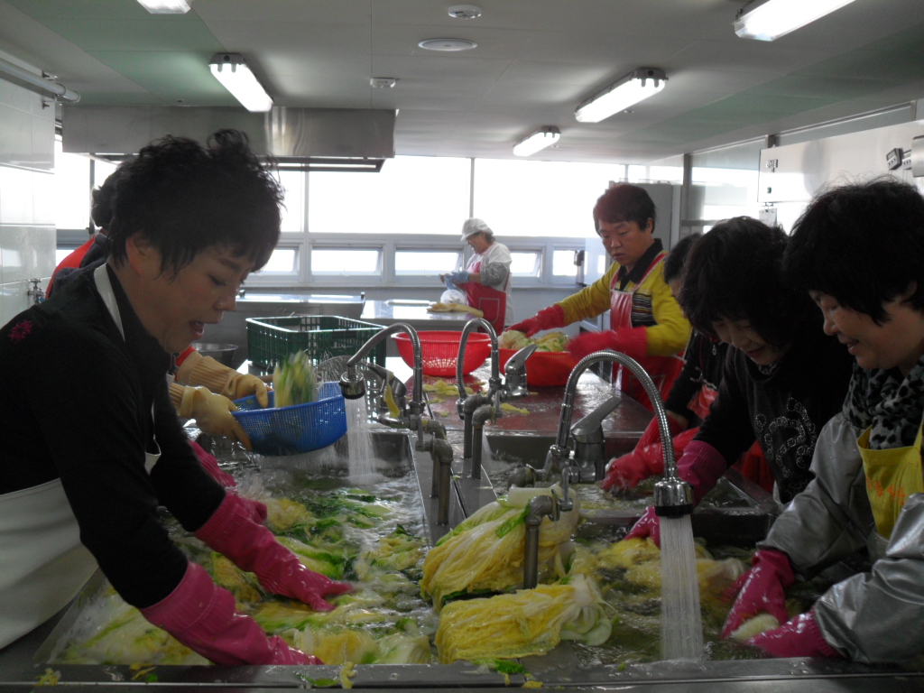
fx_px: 934
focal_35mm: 35
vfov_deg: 40.7
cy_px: 346
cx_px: 462
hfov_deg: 52.6
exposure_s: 1/45
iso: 100
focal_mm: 6.2
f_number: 2.8
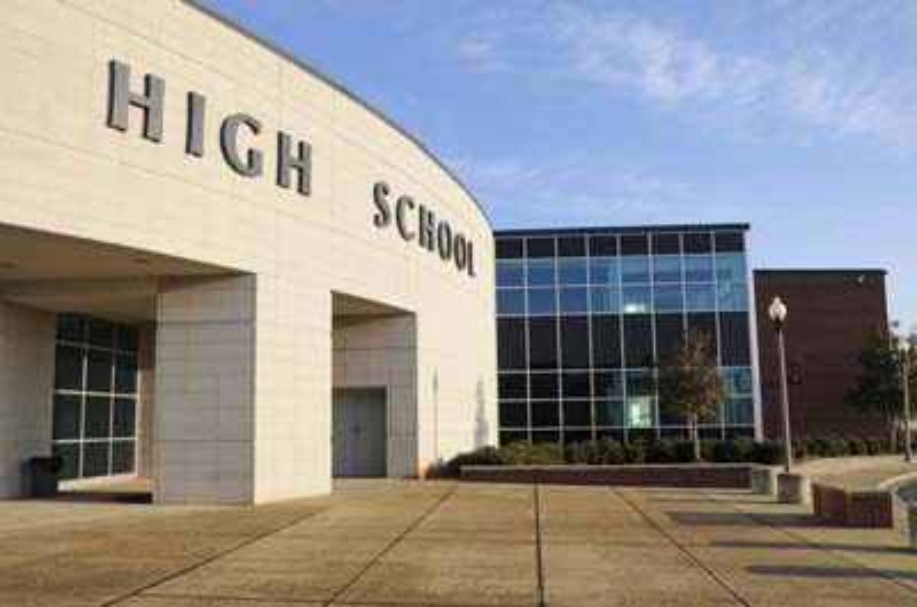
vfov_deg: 41.5
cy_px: 304
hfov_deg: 59.6
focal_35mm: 32
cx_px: 458
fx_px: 801
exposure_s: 1/250
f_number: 10
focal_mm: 21
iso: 200
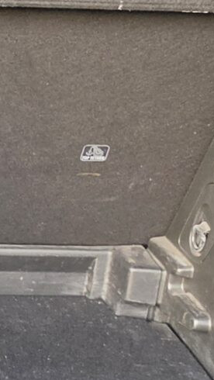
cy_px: 211
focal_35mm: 74
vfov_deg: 28.6
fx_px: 746
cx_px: -136
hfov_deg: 14.8
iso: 500
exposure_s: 1/60
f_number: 1.9
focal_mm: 2.2
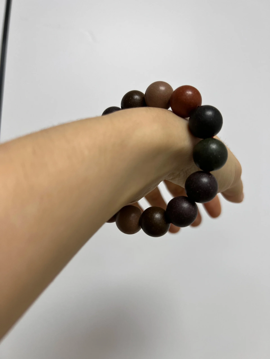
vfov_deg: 67.3
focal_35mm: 26
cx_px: 135
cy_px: 180
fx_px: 270
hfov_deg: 53.1
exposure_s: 1/111
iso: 100
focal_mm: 5.7
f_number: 1.5
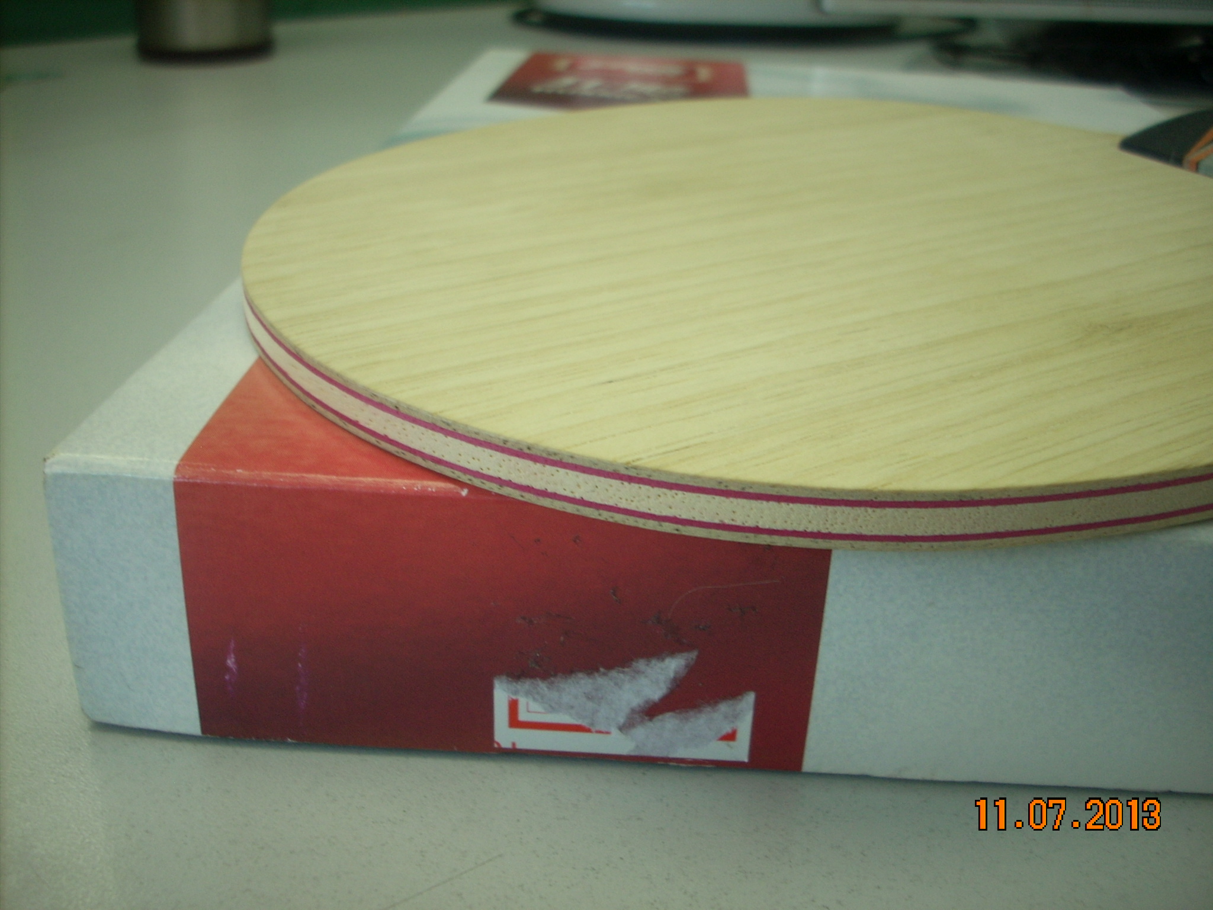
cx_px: 606
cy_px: 455
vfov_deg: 38.7
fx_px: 1297
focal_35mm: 37
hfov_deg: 50.1
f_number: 2.8
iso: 80
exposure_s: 1/30
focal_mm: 6.2
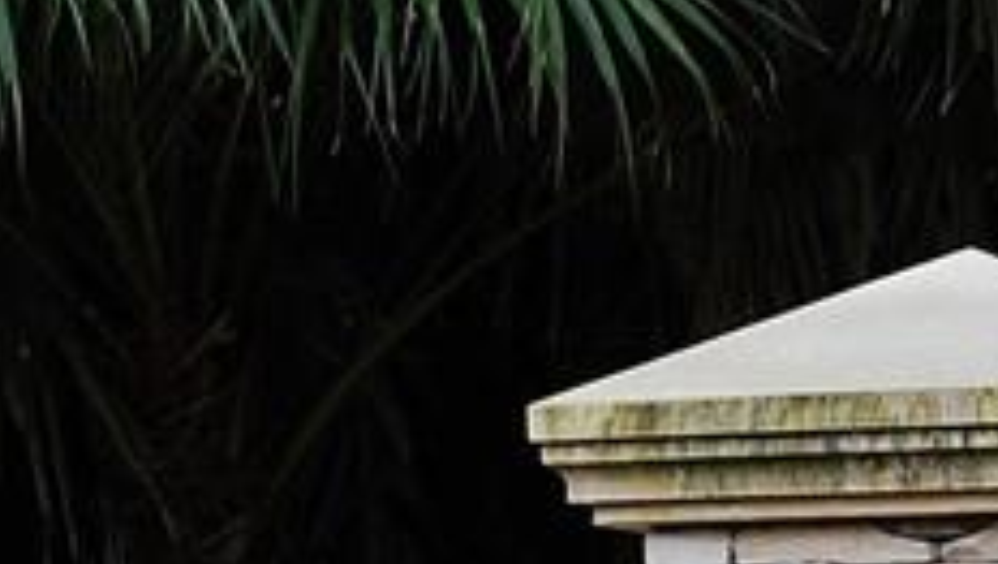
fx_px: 8794
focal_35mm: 332
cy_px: 962
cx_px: 133
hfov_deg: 6.5
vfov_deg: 3.6
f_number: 9
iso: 400
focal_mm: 48
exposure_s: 1/320
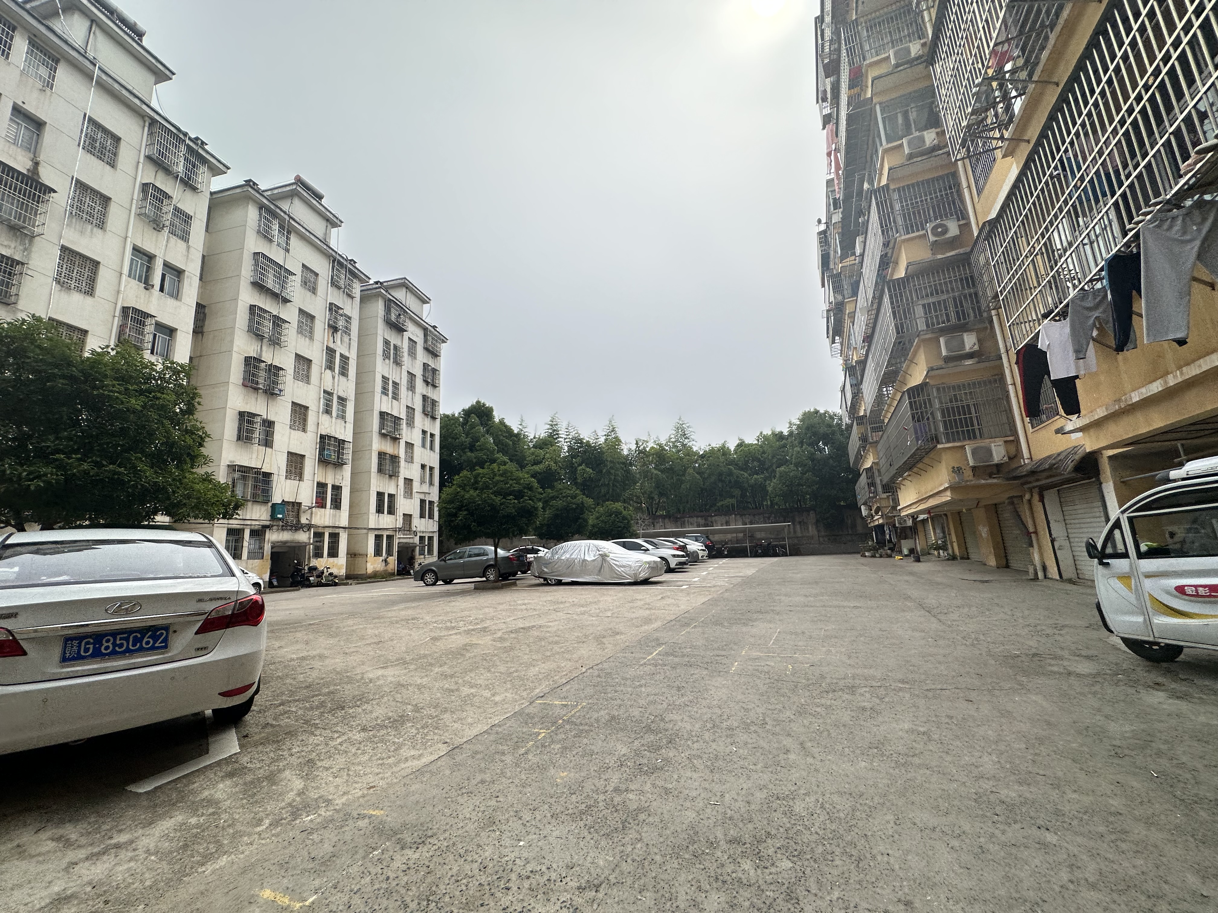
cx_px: 609
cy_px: 456
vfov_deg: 85.7
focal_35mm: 14
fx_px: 493
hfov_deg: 102.1
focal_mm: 2.22
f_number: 2.2
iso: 50
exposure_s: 1/1887
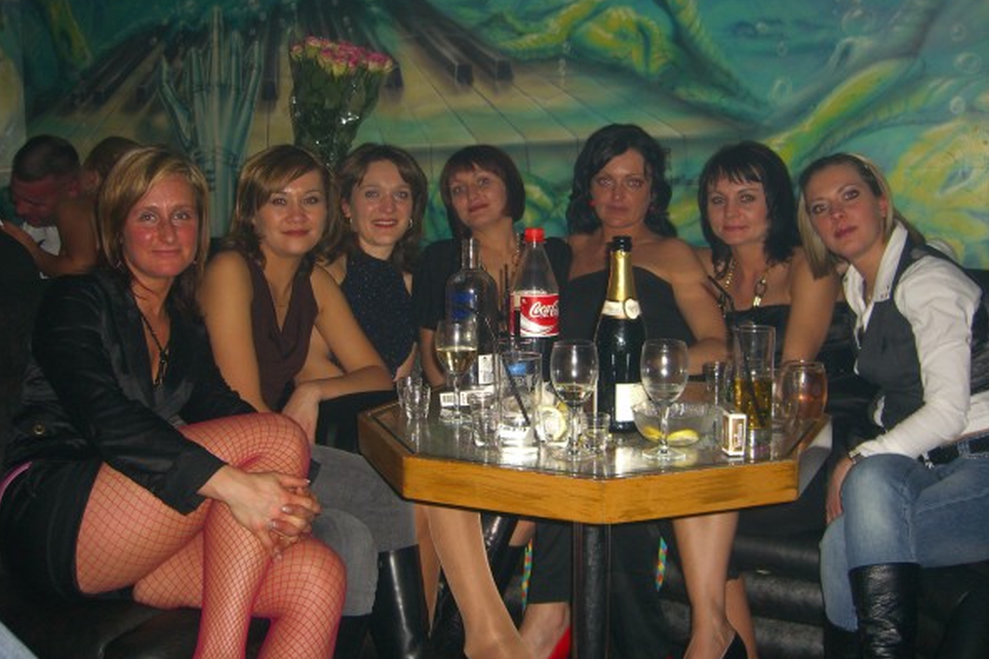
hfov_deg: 48.5
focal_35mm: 40
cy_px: 300
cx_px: 492
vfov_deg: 33.4
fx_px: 1099
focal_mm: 7.9
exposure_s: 1/60
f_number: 2.8
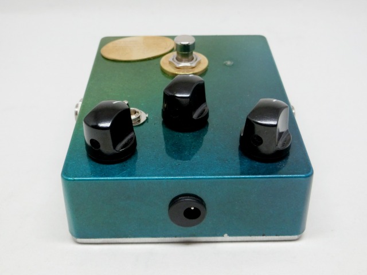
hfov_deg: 42.1
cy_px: 138
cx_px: 184
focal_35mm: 45
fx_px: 477
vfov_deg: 32.2
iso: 320
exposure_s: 1/125
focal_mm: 8
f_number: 4.4
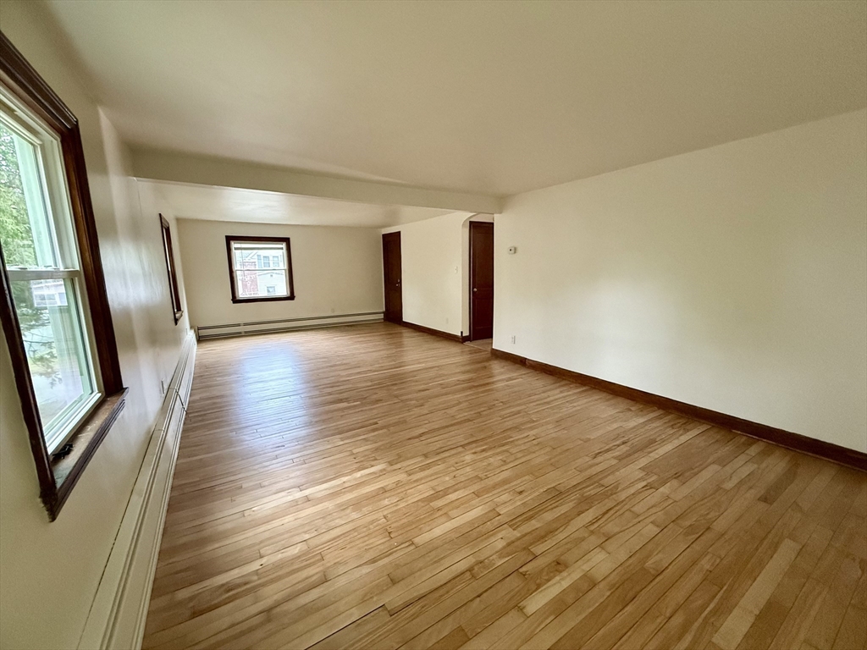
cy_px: 325
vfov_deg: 85.7
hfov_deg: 102.1
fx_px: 351
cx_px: 434
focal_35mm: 14
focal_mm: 2.22
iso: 640
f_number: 2.2
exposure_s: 1/120
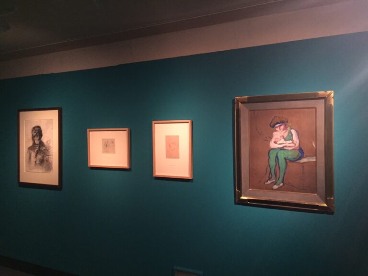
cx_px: 184
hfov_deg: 61.7
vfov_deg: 48.2
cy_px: 138
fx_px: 308
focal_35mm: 29
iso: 320
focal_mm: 4.15
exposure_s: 1/15
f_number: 2.2
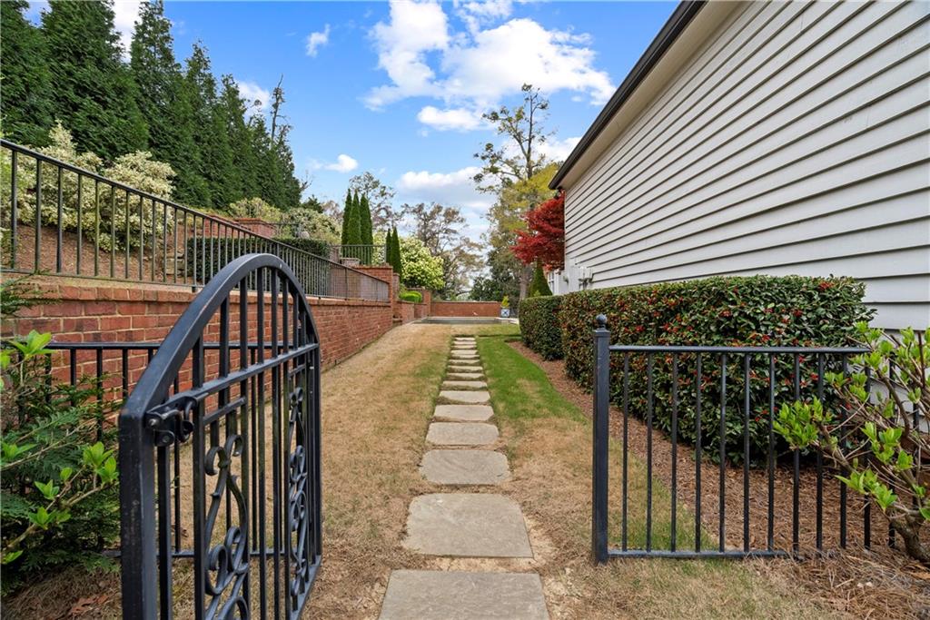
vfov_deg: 73.8
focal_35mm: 16
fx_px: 413
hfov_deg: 96.7
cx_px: 465
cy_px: 310
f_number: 8
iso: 800
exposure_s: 1/60
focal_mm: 16
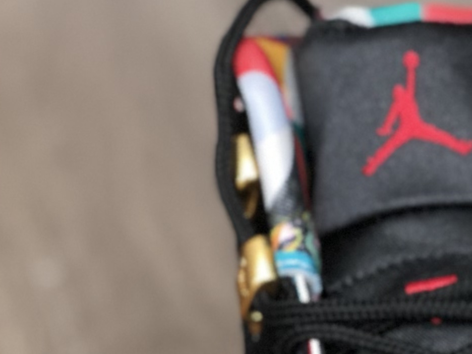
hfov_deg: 8.5
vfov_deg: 6.5
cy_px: 606
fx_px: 3054
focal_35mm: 224
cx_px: 857
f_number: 2.4
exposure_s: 1/100
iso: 32
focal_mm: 6
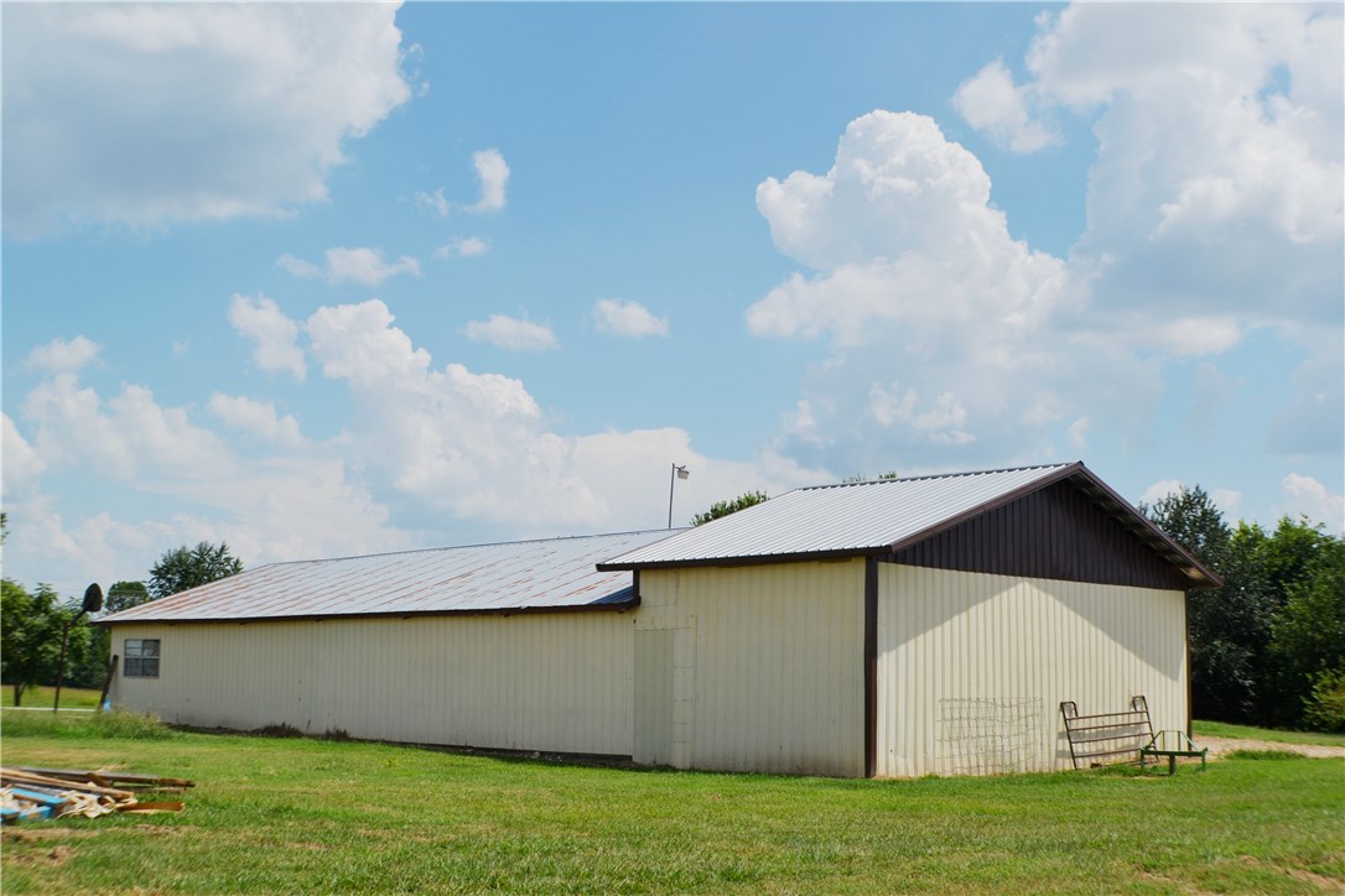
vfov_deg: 23.8
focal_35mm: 57
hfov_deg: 35.1
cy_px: 448
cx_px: 672
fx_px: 2129
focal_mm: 38
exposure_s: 1/320
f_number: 9
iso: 100
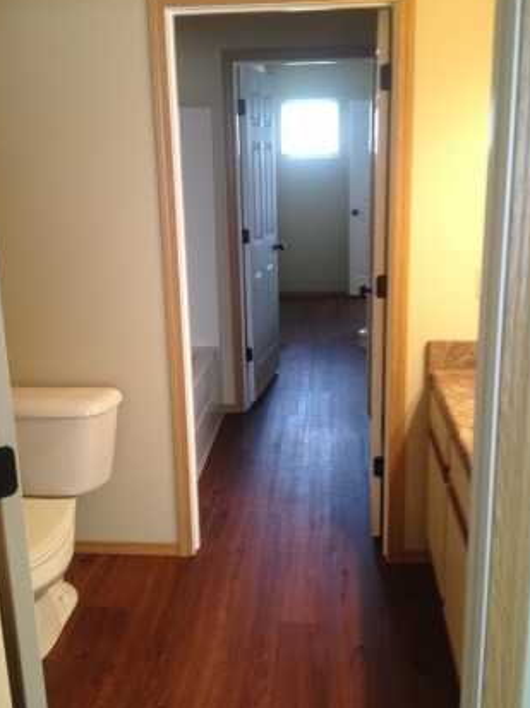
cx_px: 268
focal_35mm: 38
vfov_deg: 49.0
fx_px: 777
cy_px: 333
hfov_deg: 37.7
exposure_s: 1/20
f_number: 2.4
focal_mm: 4.28
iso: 100
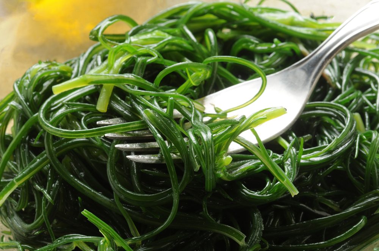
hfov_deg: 13.1
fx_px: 1656
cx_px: 190
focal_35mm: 158
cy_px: 126
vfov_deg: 8.7
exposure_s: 1/100
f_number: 18
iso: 200
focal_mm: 105
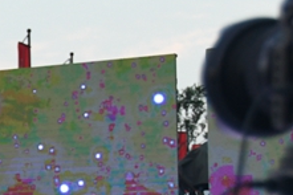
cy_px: 230
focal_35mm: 217
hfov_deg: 9.2
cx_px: -155
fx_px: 1765
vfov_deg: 6.3
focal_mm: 40
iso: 1000
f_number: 4.5
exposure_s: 1/500
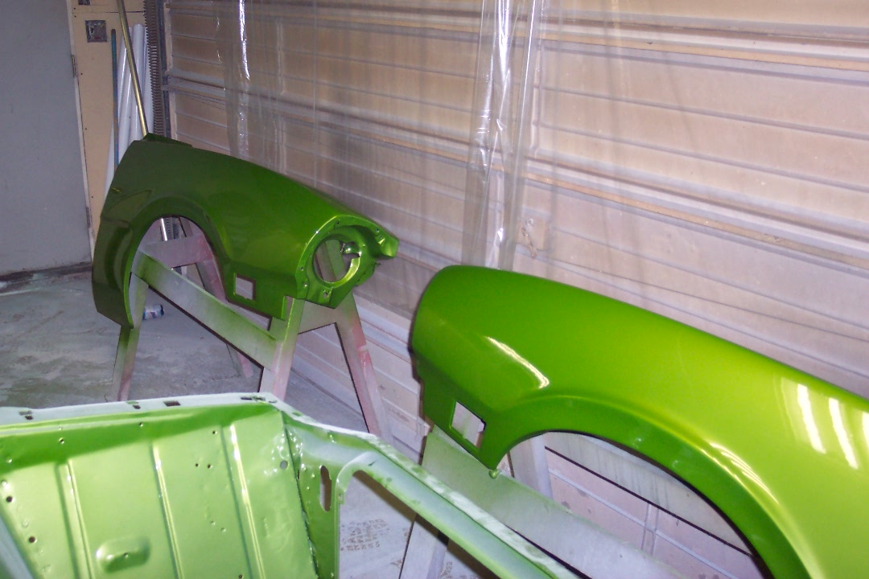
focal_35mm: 38
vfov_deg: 35.1
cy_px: 290
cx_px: 434
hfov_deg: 50.7
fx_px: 917
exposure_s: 1/30
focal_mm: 8
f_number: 2.8
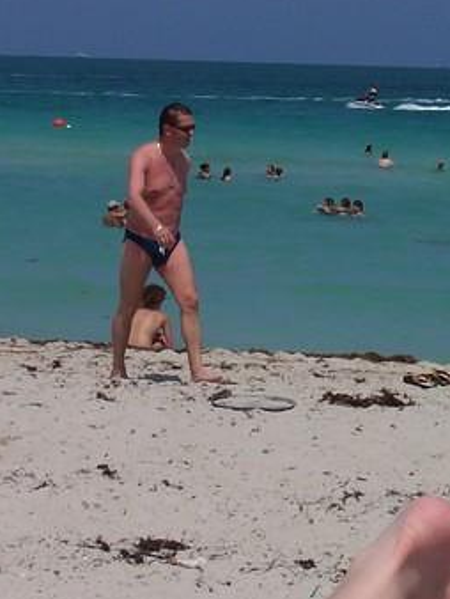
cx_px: 237
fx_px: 3635
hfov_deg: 7.1
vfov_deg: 9.4
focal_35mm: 210
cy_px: 243
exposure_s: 1/750
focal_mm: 16.8
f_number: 9.5
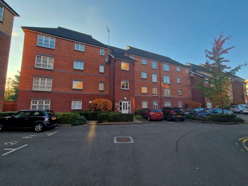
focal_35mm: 13
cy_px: 93
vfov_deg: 89.9
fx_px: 93
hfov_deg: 106.2
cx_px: 124
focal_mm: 2.2
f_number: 2.2
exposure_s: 1/410
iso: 50
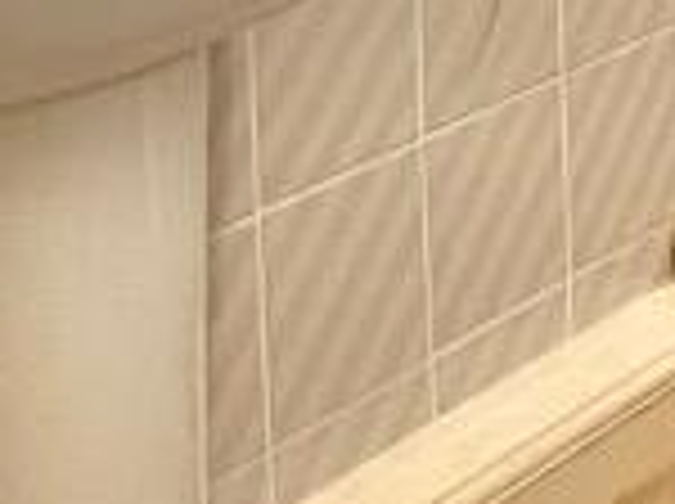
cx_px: 1188
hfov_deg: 17.9
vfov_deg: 13.5
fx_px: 1733
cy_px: -580
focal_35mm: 89
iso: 200
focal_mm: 1.57
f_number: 1.8
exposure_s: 1/50
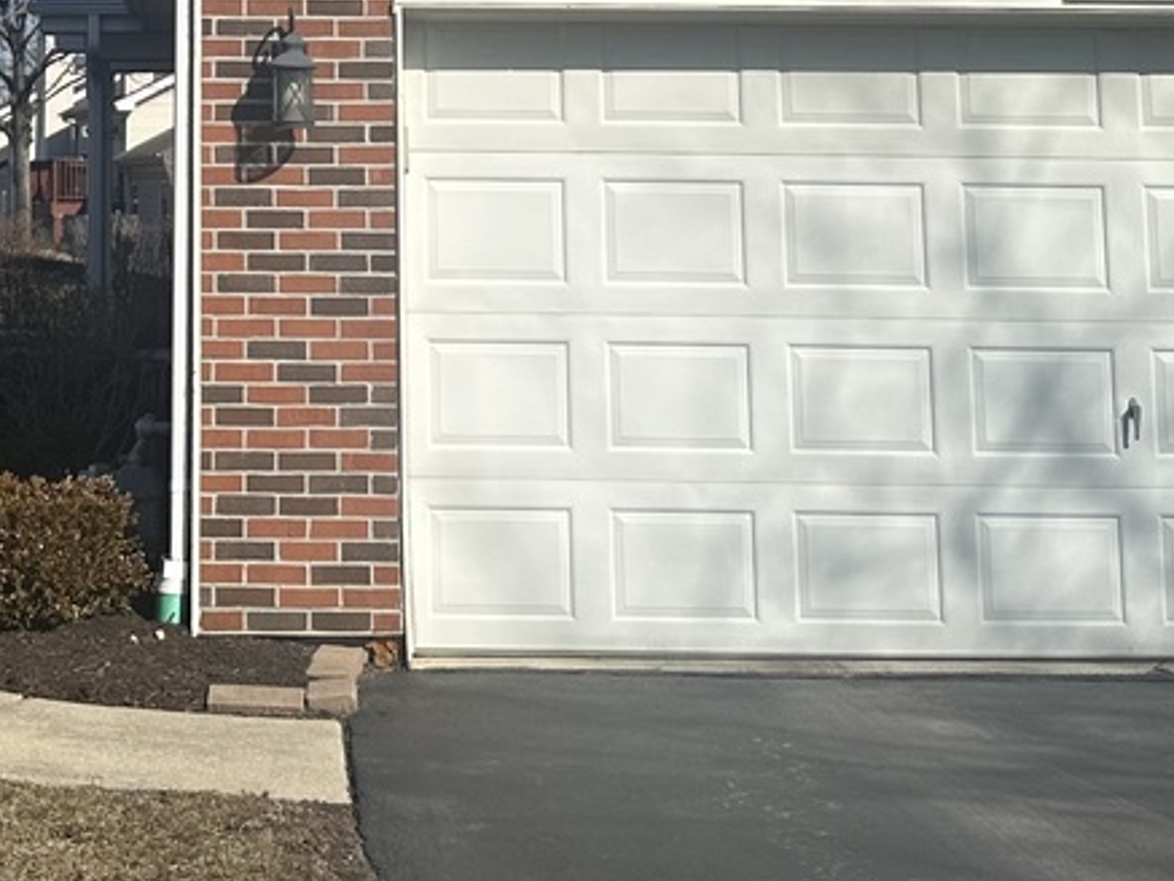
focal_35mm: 79
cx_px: 201
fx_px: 2680
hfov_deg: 24.2
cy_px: -185
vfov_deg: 17.7
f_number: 1.78
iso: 80
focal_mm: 6.86
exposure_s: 1/5263
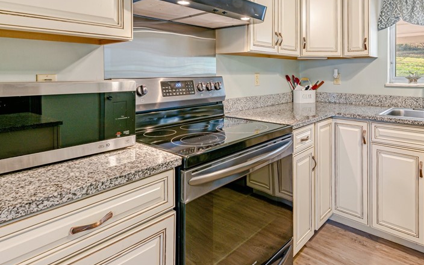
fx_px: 254
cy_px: 75
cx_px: 259
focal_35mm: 22
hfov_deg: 78.5
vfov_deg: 53.2
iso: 100
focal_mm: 14
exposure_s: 1/15
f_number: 11
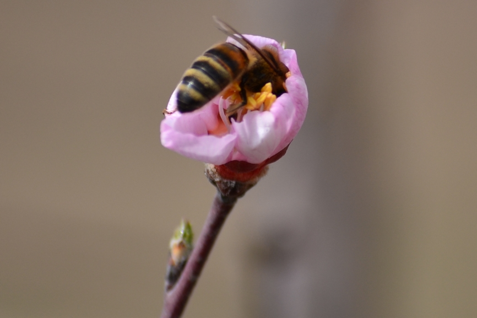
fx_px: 3974
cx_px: 238
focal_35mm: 300
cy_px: 159
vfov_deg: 4.6
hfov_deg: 6.9
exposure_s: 1/400
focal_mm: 200
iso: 100
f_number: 5.6
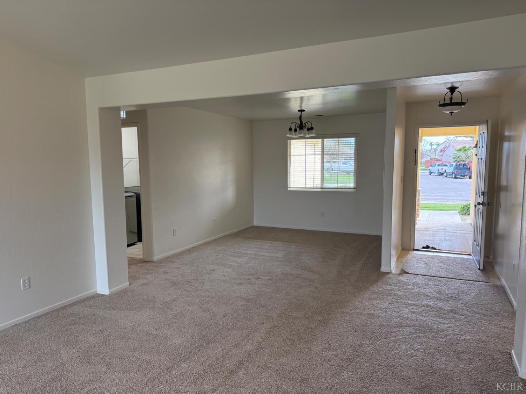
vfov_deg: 56.8
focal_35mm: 24
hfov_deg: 71.6
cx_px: 263
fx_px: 365
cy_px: 197
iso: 200
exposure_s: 1/192
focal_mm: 6.76
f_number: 1.78
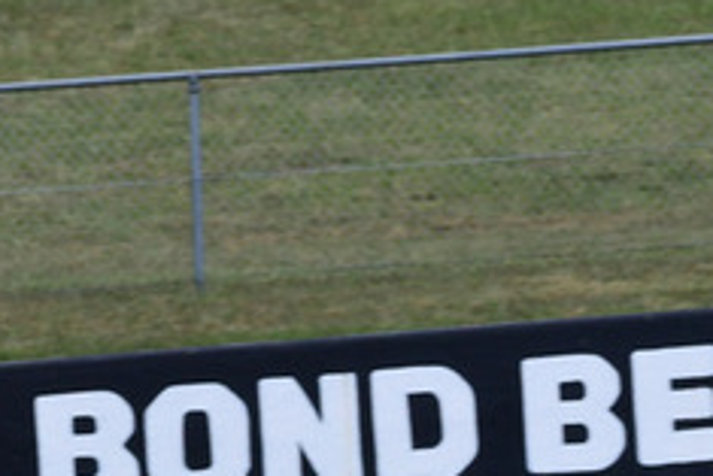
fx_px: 26257
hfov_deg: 1.6
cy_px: 661
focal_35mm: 1325
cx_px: 158
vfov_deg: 1.0
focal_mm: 260
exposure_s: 1/640
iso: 640
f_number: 13
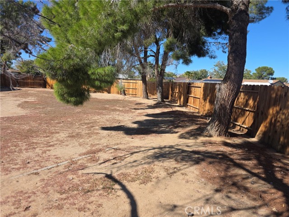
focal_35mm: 23
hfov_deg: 73.9
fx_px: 192
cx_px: 144
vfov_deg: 58.9
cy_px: 108
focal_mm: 6.3
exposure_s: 1/4766
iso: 80
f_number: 1.7
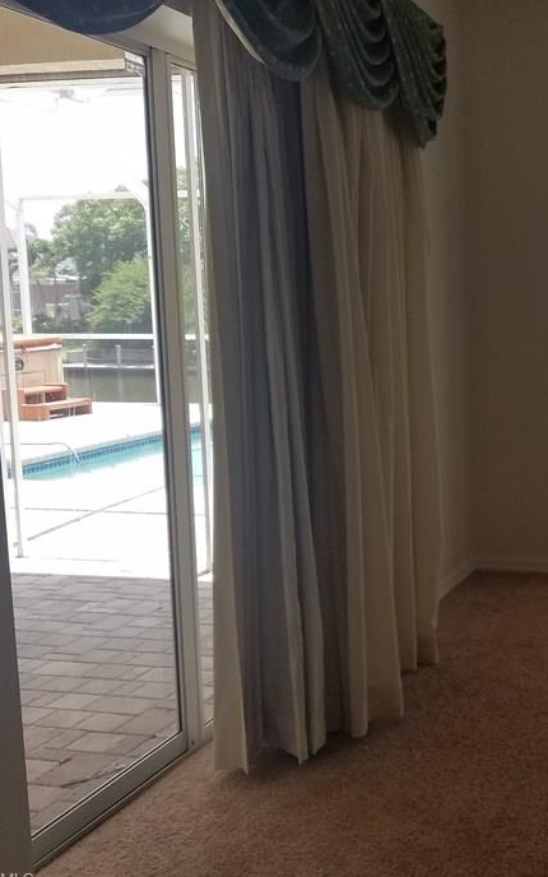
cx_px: 593
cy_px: 403
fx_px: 980
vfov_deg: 48.2
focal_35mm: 41
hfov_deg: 28.6
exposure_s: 1/224
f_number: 1.7
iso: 50
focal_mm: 4.2
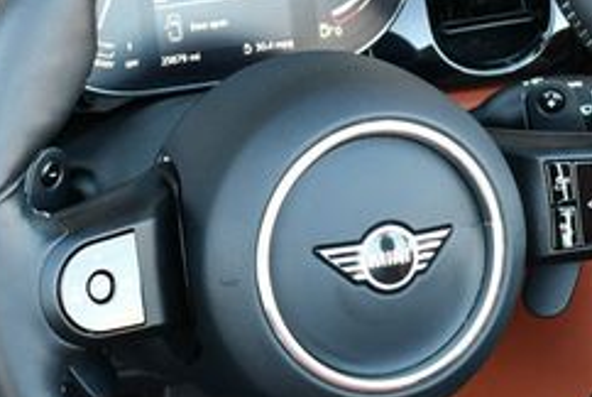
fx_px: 2173
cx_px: 438
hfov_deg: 15.4
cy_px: 243
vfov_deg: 10.4
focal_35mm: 132
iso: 800
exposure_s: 1/200
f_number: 4
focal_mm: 25
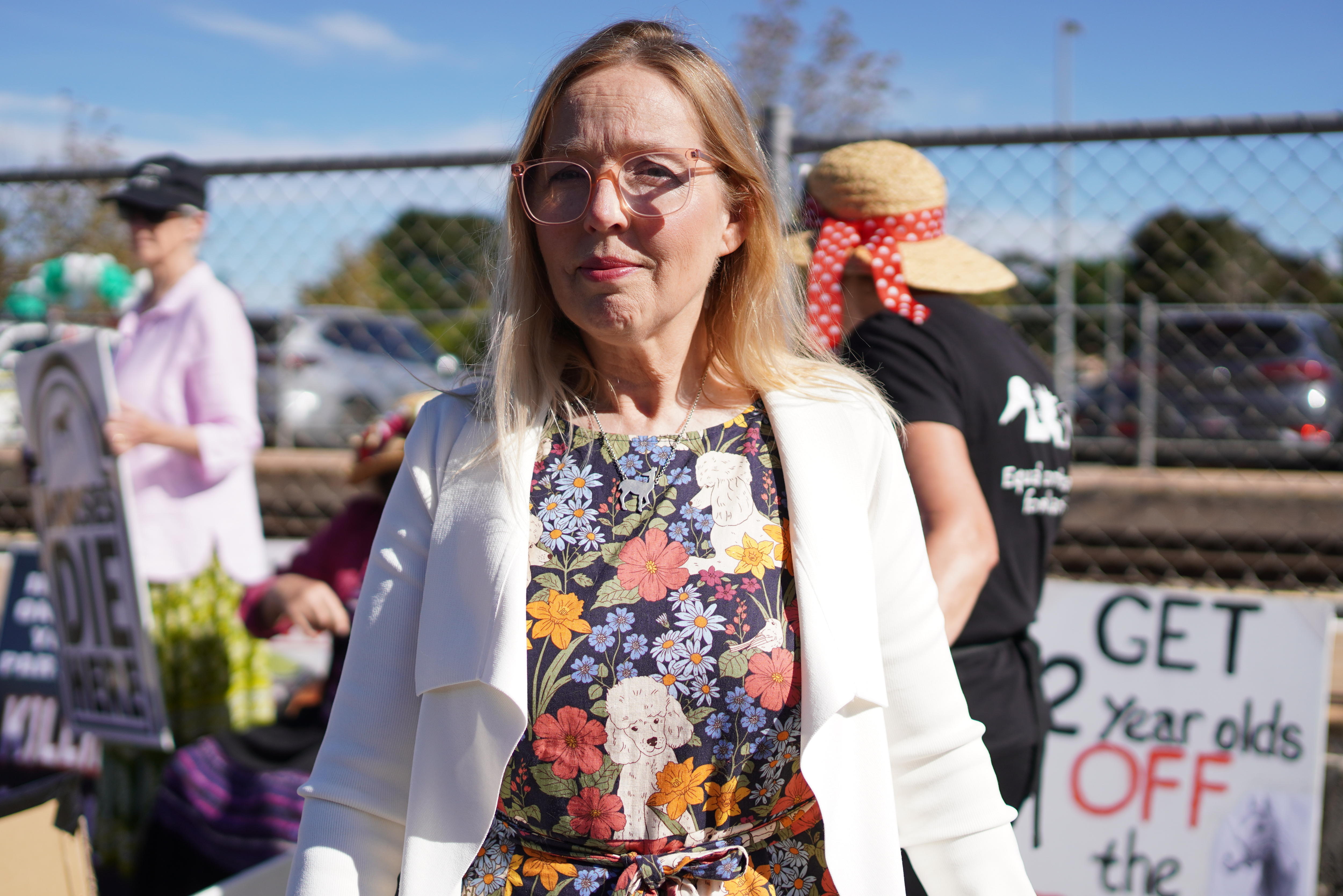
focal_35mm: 52
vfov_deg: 25.8
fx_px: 1958
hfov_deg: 37.9
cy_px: 448
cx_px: 672
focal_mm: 35
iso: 100
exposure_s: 1/4000
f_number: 2.2
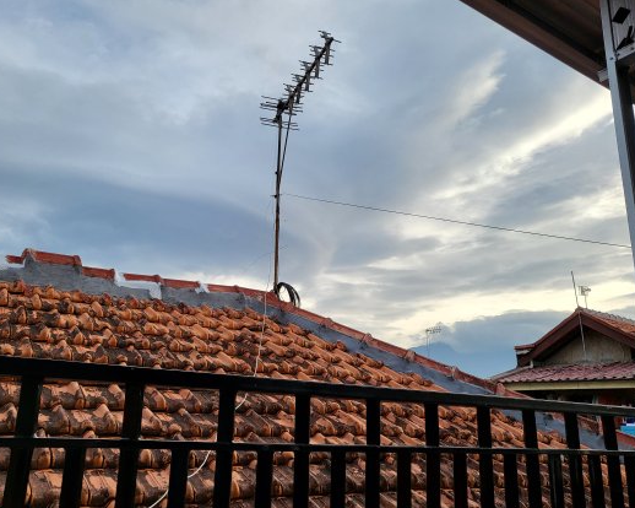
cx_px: 281
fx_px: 564
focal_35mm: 30
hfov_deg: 58.6
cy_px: 279
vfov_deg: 48.4
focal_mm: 4.25
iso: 50
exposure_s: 1/662
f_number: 1.8
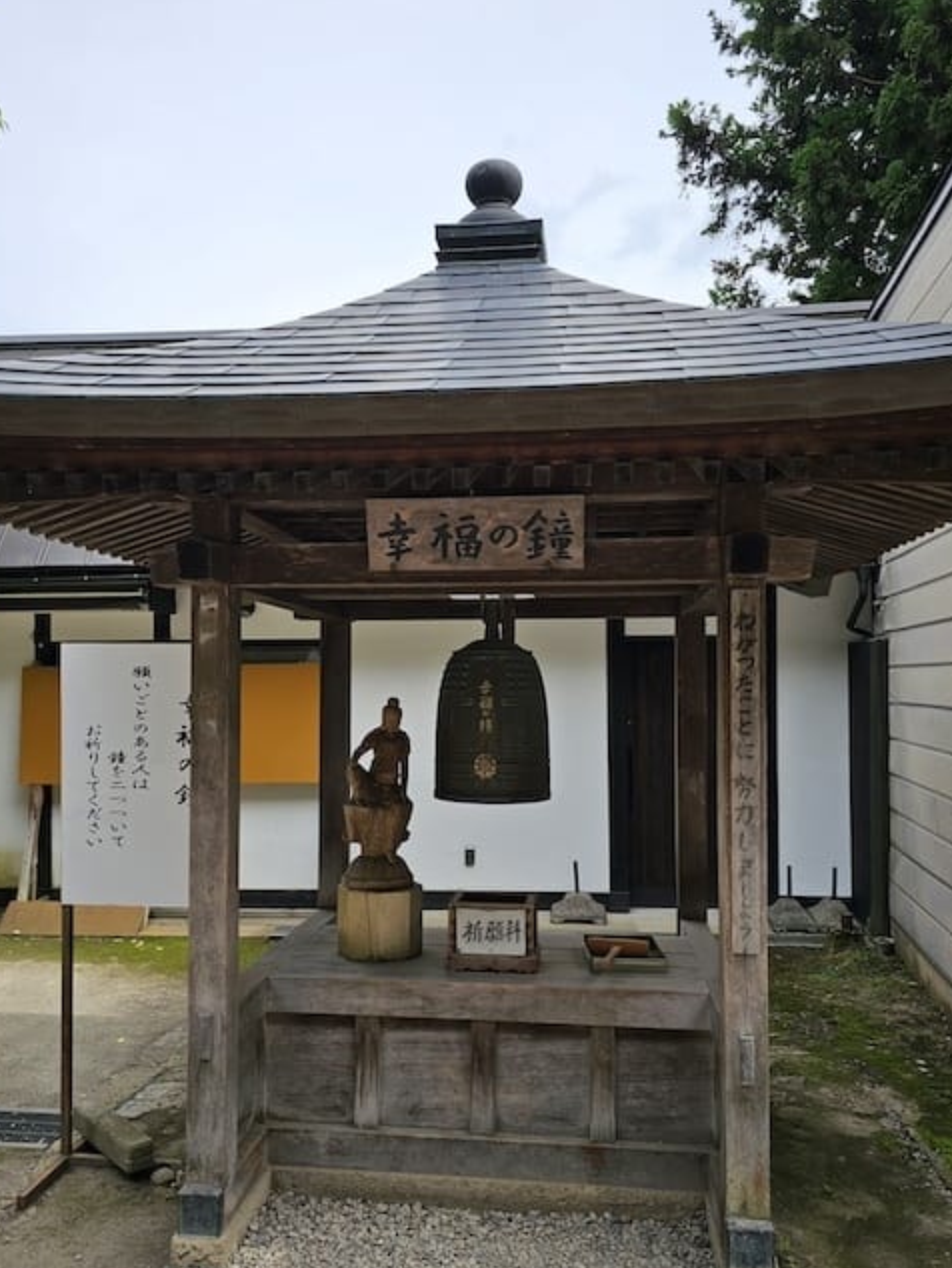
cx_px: 446
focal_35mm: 29
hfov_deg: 48.2
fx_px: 1063
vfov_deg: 61.5
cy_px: 692
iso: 10
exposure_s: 1/432
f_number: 1.7
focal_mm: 6.3
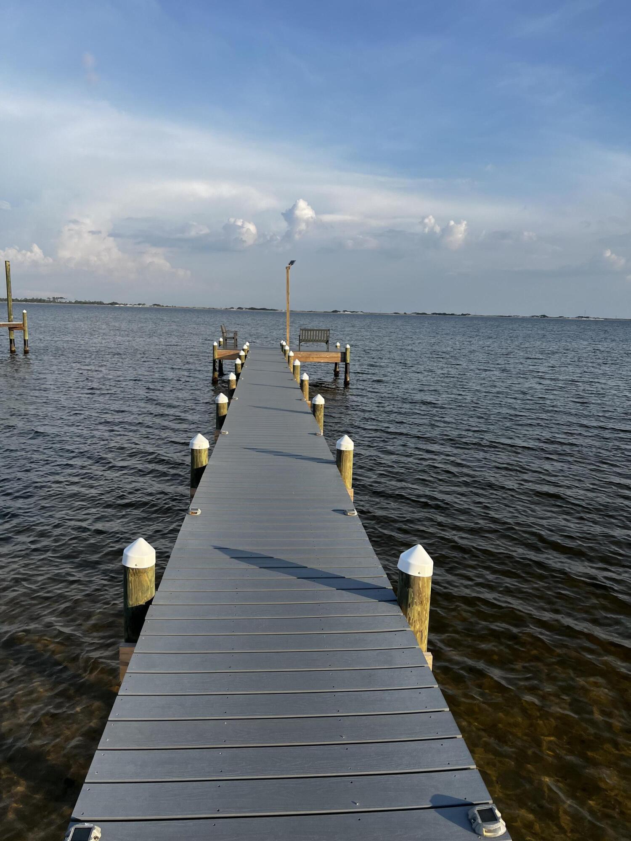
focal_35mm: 26
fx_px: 632
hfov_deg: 53.1
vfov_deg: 67.3
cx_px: 316
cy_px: 420
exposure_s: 1/3165
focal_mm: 5.7
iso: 50
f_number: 1.5
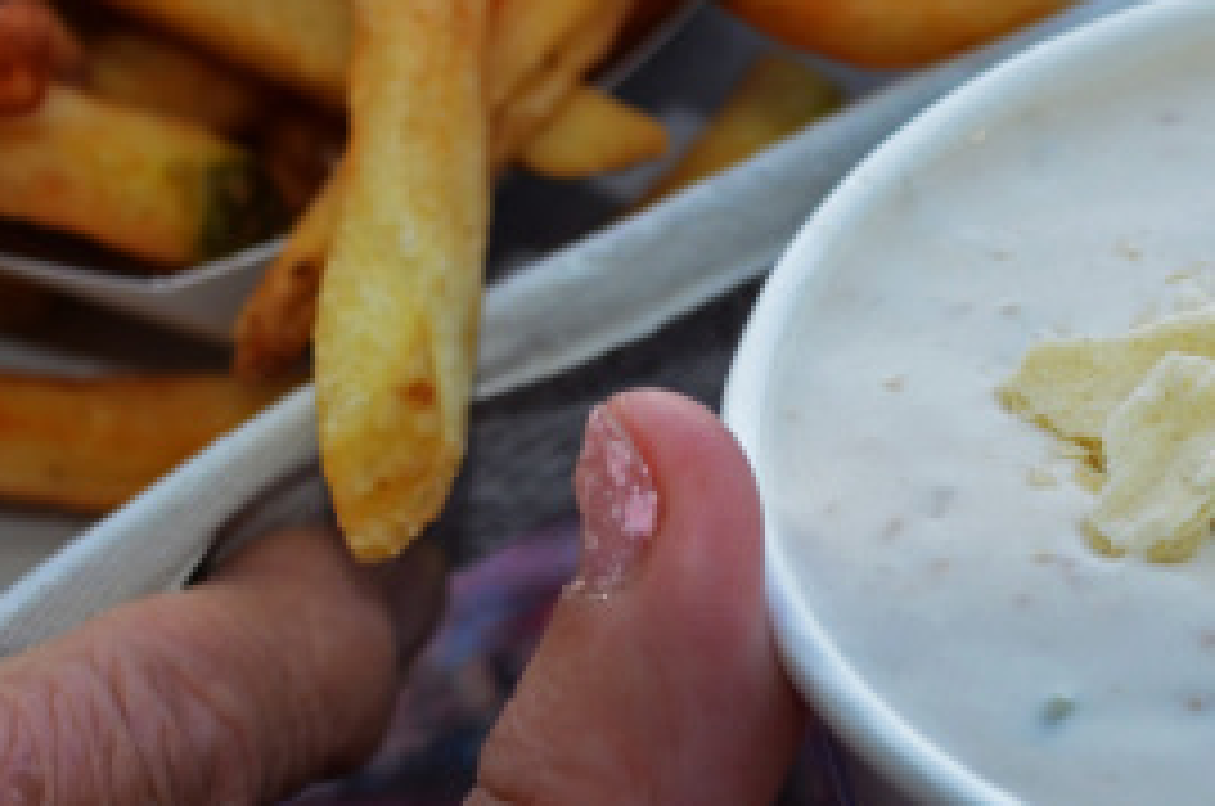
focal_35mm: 155
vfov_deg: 8.8
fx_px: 5238
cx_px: 986
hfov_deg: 13.2
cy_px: 47
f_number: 4.2
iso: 400
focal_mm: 35
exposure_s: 1/125
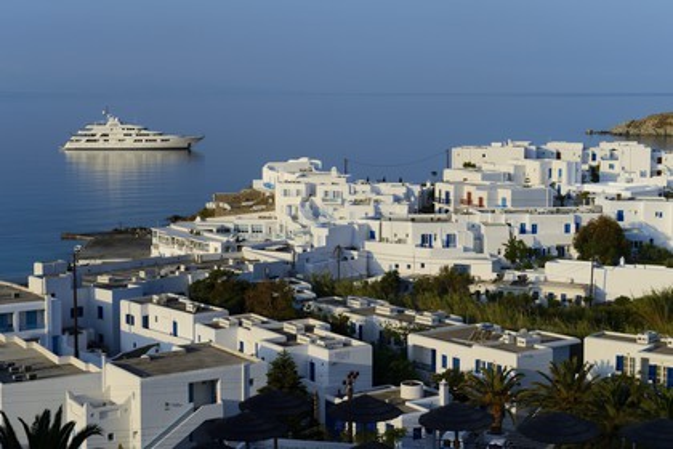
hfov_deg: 32.4
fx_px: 1159
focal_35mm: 62
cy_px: 224
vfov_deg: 21.9
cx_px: 336
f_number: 13
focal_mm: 62
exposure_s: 1/250
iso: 200
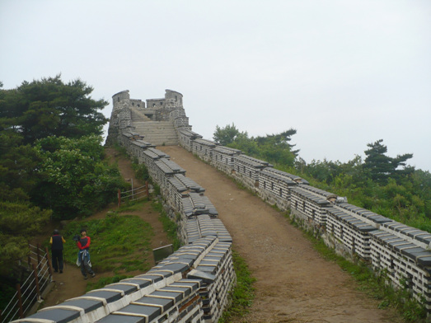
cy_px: 162
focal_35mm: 37
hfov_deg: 50.1
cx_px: 216
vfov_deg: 38.7
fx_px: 461
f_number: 2.8
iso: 100
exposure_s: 1/500
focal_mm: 6.1
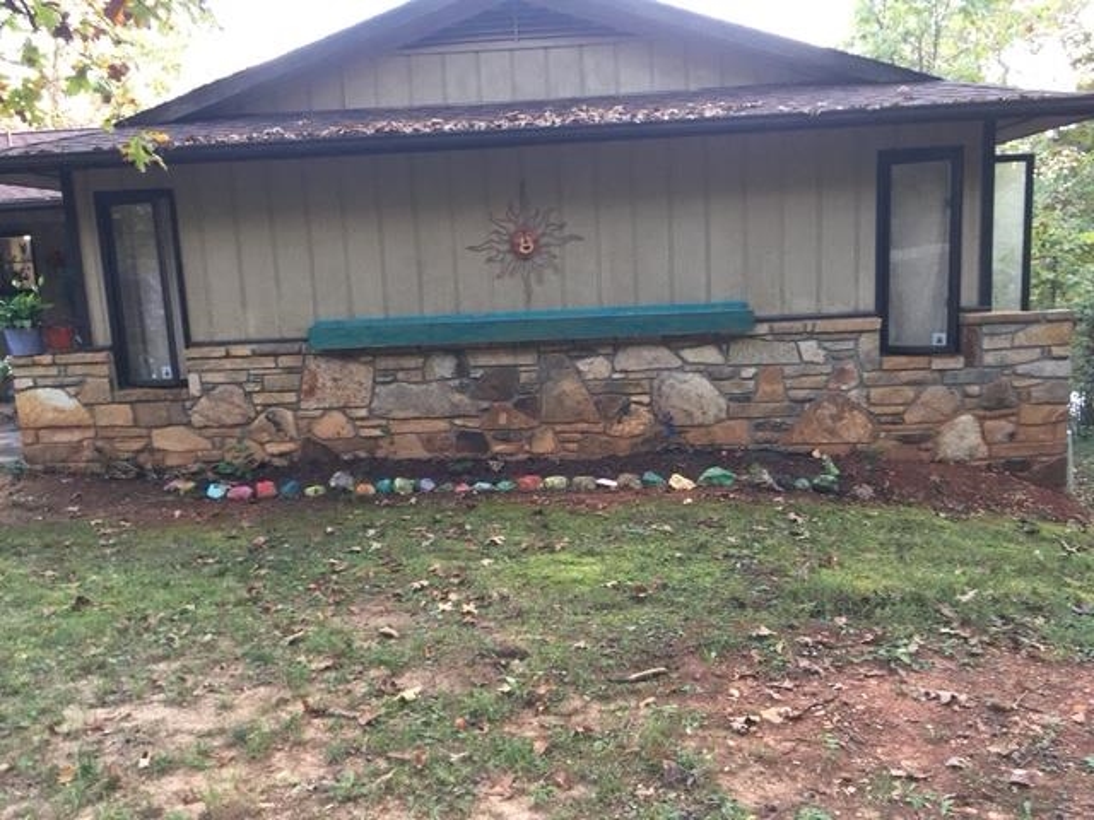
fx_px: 917
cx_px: 547
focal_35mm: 29
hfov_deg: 61.7
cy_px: 410
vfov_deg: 48.2
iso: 125
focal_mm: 4.15
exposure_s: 1/30
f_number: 2.2
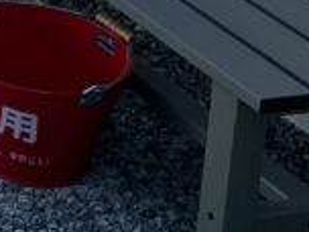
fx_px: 1562
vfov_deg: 7.8
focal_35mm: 175
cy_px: -364
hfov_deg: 9.3
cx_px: -581
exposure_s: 1/3300
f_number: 1.6
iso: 32
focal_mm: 4.2
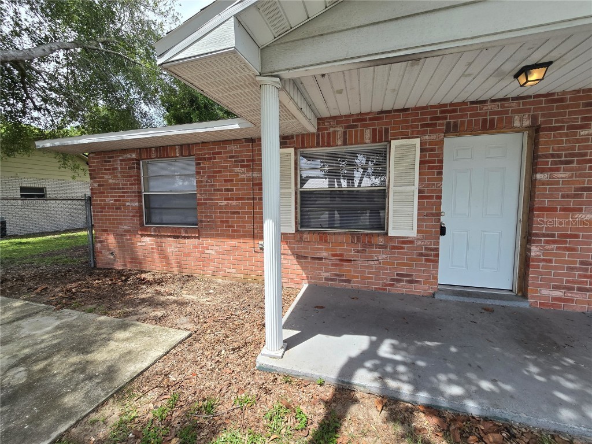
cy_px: 222
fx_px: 222
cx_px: 296
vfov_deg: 89.9
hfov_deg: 106.2
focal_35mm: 13
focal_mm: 2.2
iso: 50
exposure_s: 1/1024
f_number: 2.2
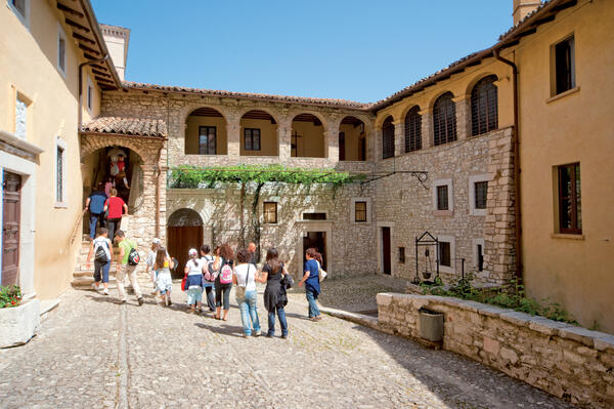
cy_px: 204
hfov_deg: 73.8
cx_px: 307
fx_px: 409
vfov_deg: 53.1
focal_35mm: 24
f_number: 10
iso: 400
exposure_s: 1/400
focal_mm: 24
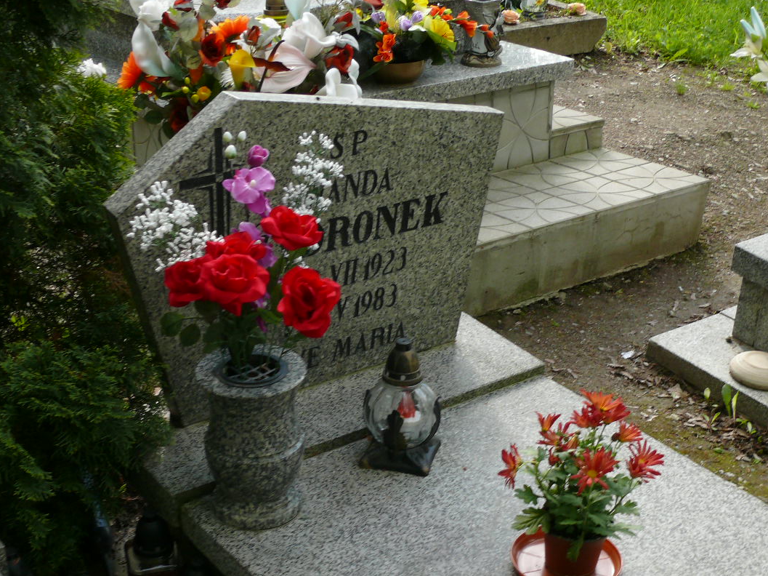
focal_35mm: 53
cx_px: 368
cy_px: 420
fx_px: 1175
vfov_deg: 27.2
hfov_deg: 36.2
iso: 100
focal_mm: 7.5
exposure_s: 1/200
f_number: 4
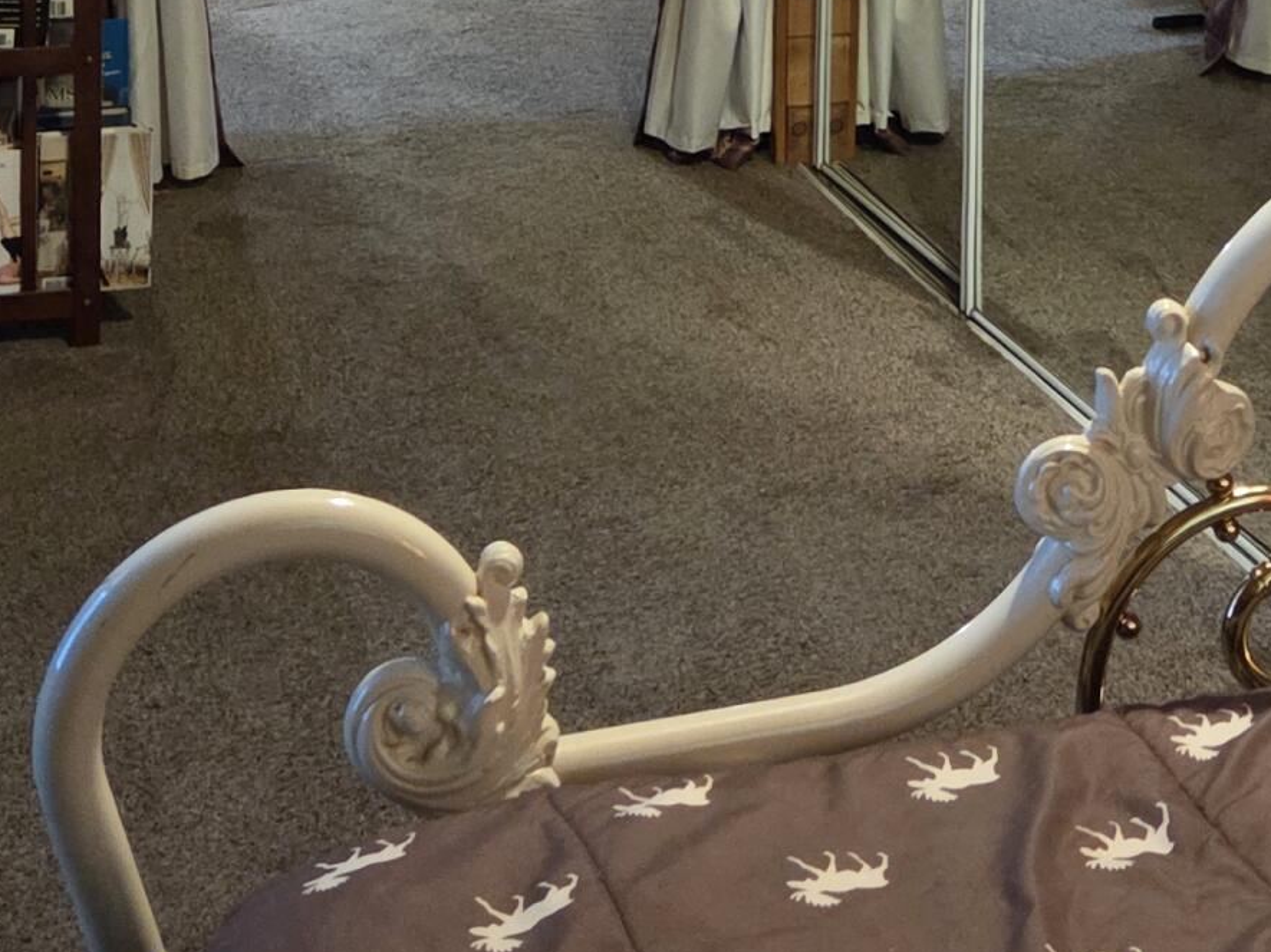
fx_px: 2863
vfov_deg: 17.4
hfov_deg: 24.8
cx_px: 949
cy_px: -376
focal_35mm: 78
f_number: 1.8
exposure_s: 1/60
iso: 2000
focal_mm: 5.4
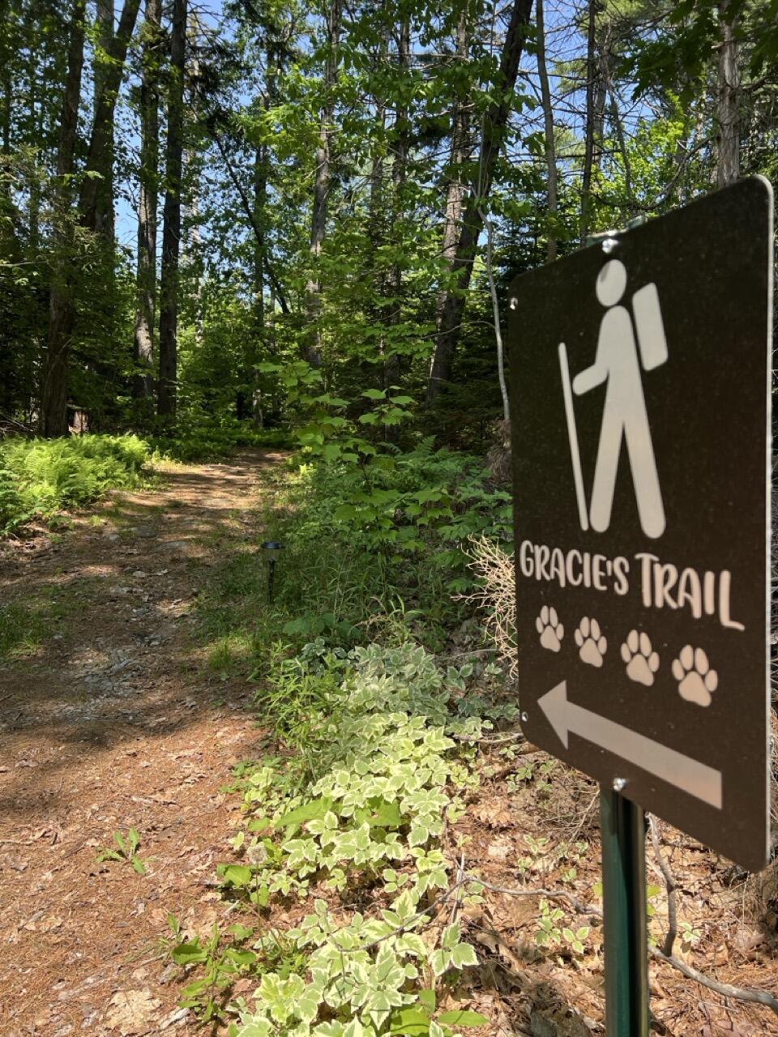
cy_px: 518
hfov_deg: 53.1
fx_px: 779
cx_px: 389
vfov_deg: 67.3
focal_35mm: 26
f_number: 1.5
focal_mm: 5.7
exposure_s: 1/1000
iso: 50
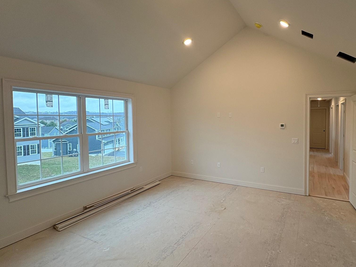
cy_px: 124
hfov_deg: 83.0
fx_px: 195
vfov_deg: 68.6
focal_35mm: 19
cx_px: 223
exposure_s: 1/120
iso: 125
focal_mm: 2.22
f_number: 2.2
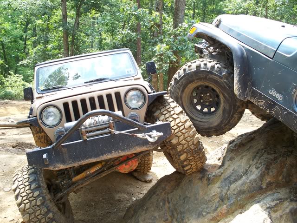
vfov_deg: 39.7
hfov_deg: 51.4
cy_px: 112
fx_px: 309
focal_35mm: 36
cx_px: 148
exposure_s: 1/80
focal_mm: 7.54
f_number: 2.8
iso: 80
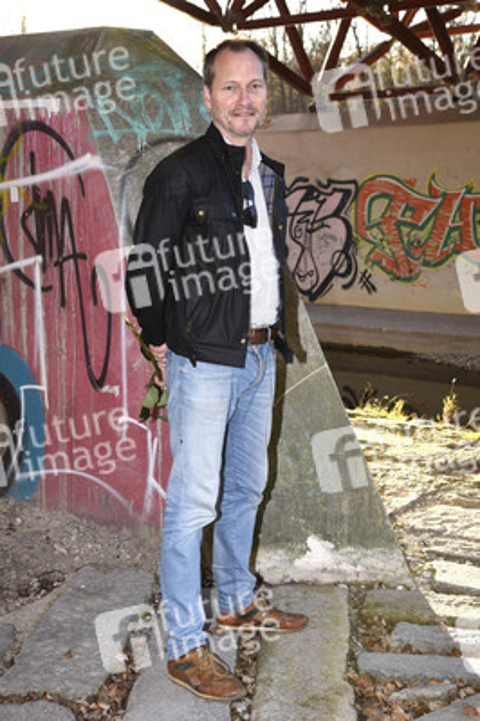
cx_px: 240
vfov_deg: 32.4
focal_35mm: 62
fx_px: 1242
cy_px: 360
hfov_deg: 21.9
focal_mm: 62
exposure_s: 1/100
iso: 250
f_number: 8
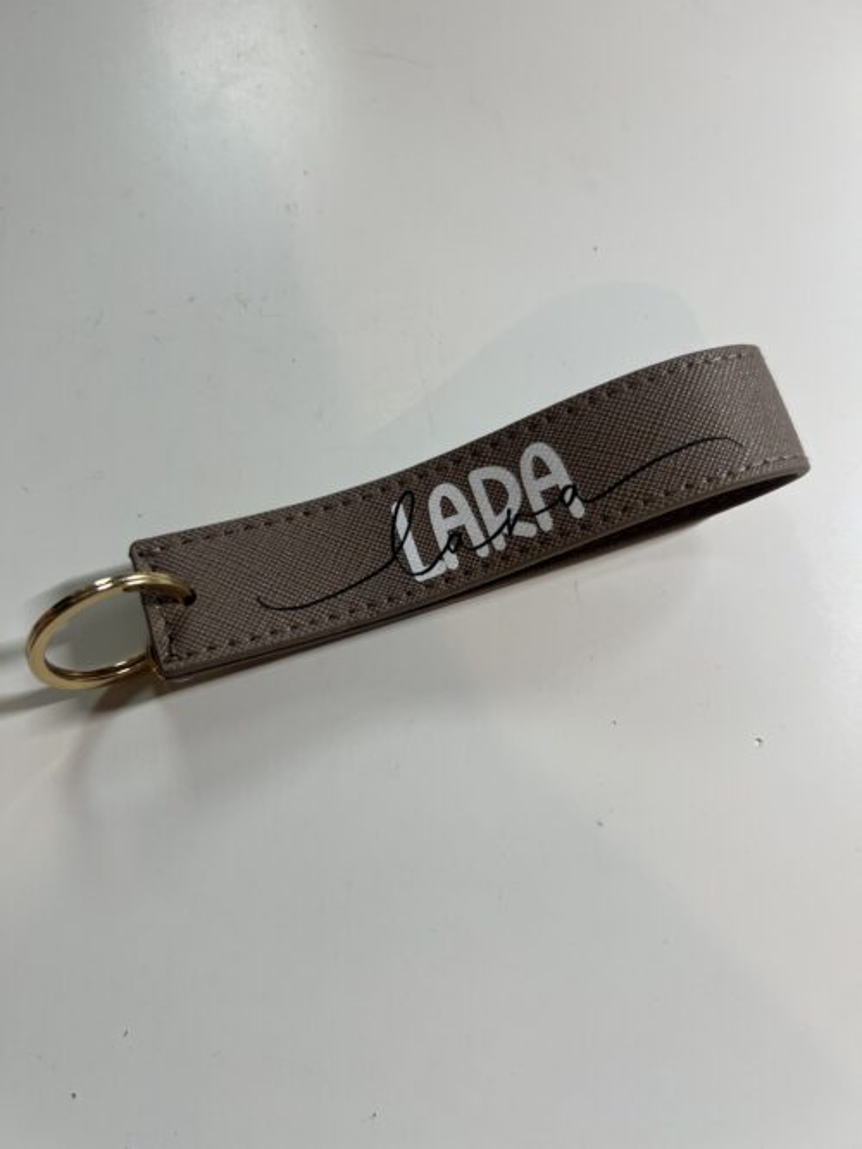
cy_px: 574
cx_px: 431
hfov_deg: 53.0
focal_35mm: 26
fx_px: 864
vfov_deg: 67.3
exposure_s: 1/100
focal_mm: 5.7
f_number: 1.5
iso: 64
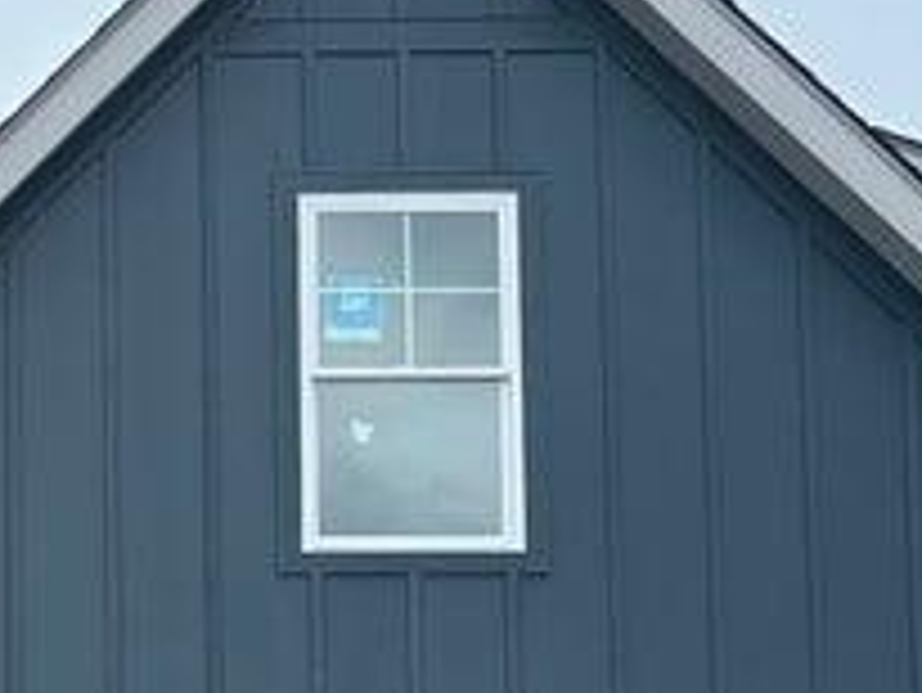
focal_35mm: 108
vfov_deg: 13.4
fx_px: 2878
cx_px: -407
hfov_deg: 16.7
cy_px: 796
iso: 50
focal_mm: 5.96
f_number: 1.6
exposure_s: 1/1567
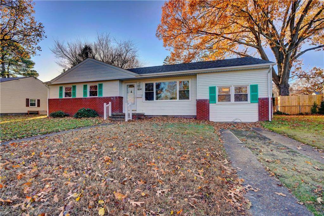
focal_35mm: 16
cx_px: 162
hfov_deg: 96.8
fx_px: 144
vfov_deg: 73.7
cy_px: 108
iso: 100
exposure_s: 1/80
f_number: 9
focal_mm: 16
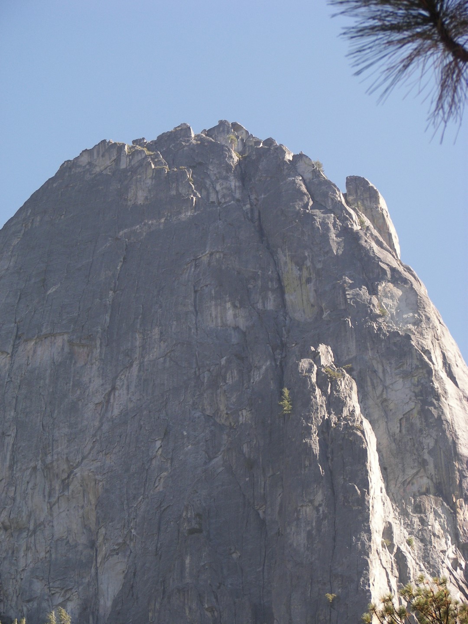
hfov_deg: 10.1
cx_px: 234
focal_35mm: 147
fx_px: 2650
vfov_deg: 13.4
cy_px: 312
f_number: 3.2
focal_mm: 24.4
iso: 64
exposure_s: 1/320
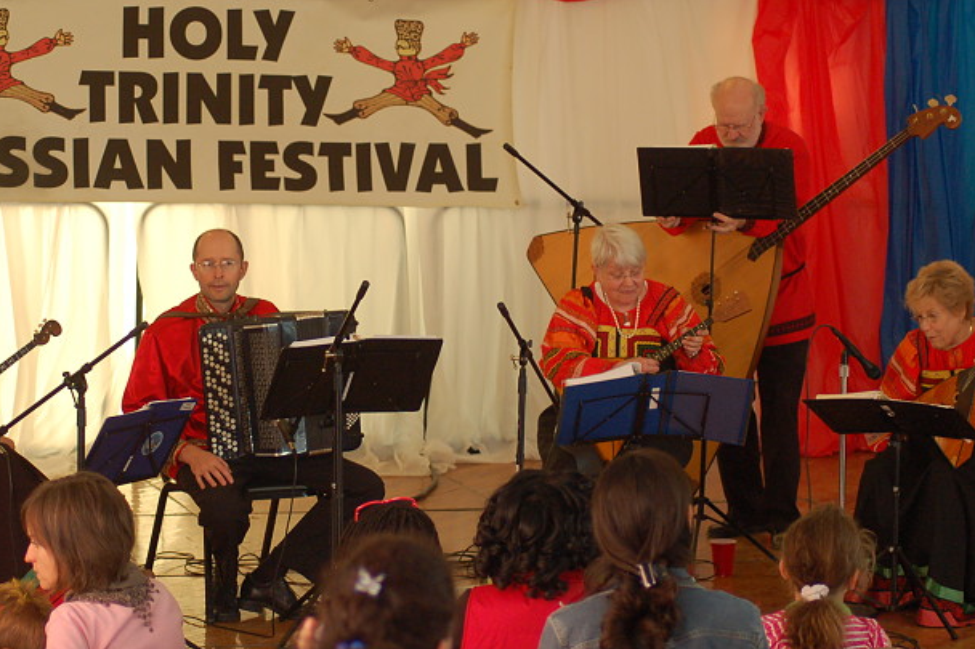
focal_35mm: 138
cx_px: 431
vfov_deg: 9.9
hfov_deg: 14.9
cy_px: 296
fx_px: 3736
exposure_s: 1/125
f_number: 4
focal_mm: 70
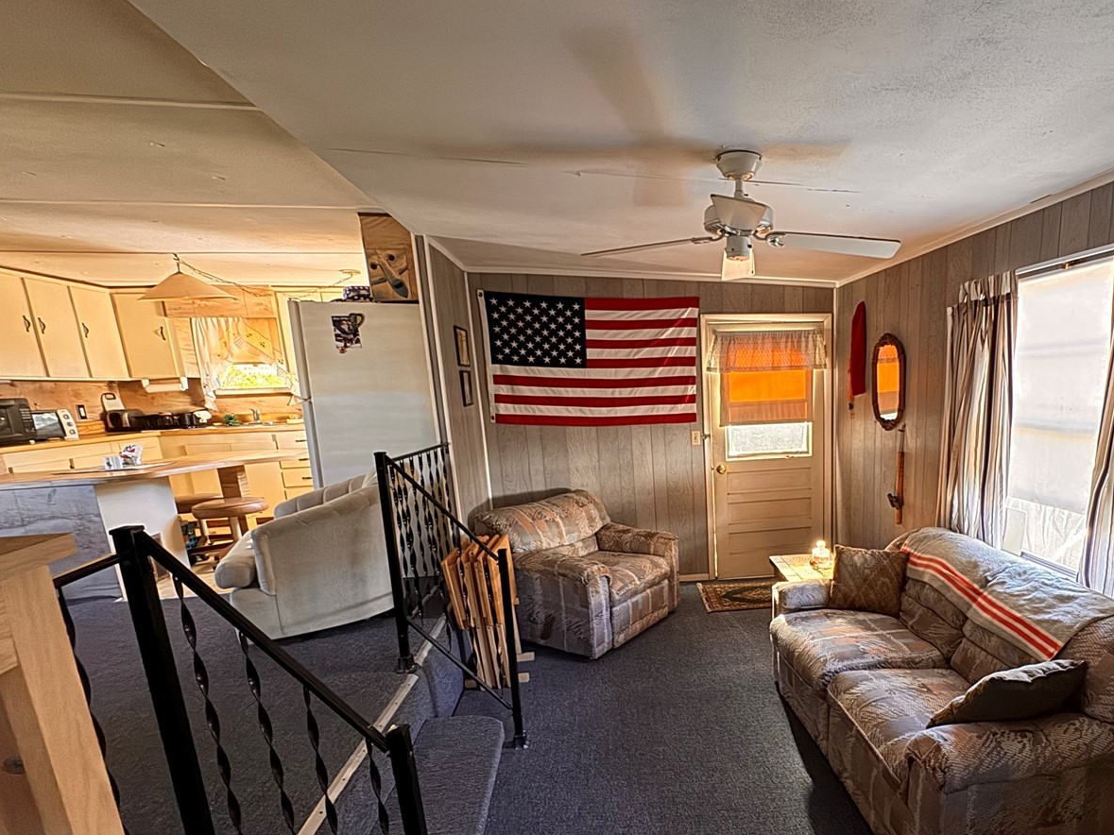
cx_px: 725
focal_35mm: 19
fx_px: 611
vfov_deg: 67.8
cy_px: 511
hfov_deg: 82.3
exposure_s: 1/60
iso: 800
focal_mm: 2.22
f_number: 2.2
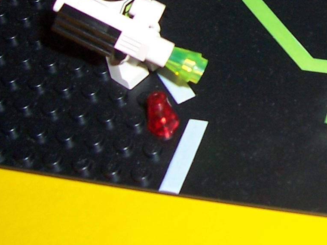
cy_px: -60
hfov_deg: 17.6
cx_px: 449
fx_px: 973
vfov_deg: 13.9
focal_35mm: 103
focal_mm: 5.6
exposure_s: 1/60
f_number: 2.7
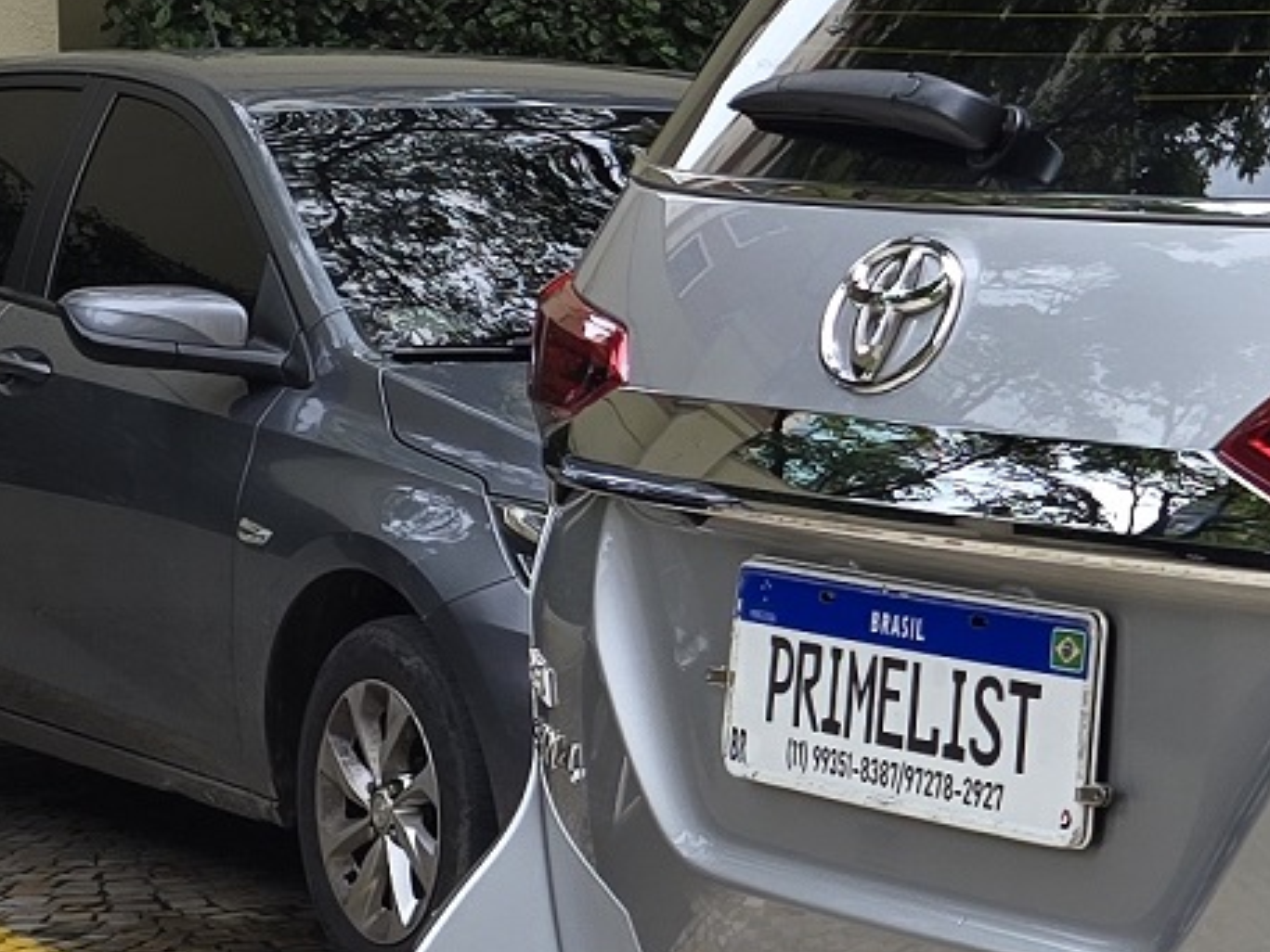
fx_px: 4439
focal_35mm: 121
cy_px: 548
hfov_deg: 14.2
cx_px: 2353
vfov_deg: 12.2
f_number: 1.7
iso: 12
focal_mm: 6.3
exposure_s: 1/273
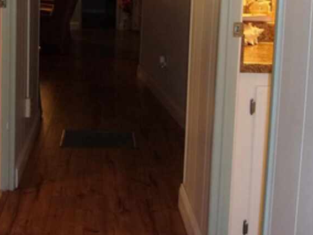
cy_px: 35
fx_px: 551
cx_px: 153
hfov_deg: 31.7
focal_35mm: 61
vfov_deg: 23.5
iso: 200
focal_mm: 4.9
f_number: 3
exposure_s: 1/34
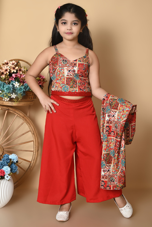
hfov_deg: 19.8
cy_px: 114
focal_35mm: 69
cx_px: 76
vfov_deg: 29.2
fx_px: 436
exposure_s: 1/160
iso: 250
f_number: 11
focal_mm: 69
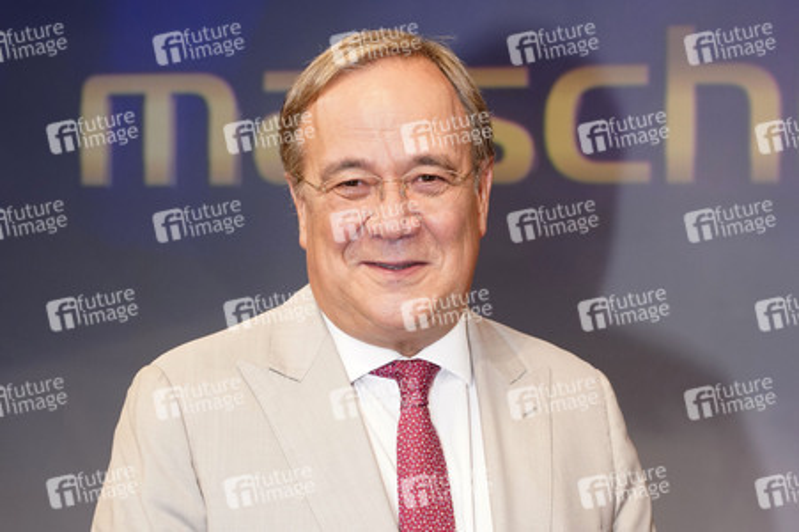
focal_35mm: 50
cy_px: 266
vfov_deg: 27.0
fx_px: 1109
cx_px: 400
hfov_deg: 39.6
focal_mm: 50
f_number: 5.6
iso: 2000
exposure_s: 1/125
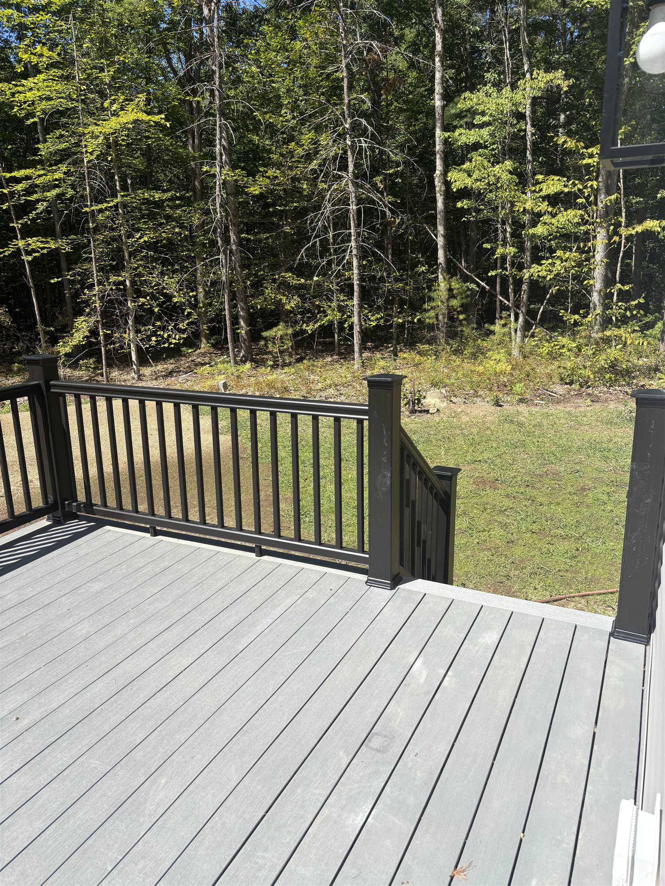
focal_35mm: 26
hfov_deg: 53.1
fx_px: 666
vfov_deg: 67.3
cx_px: 332
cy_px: 443
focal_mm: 5.96
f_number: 1.6
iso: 50
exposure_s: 1/2451
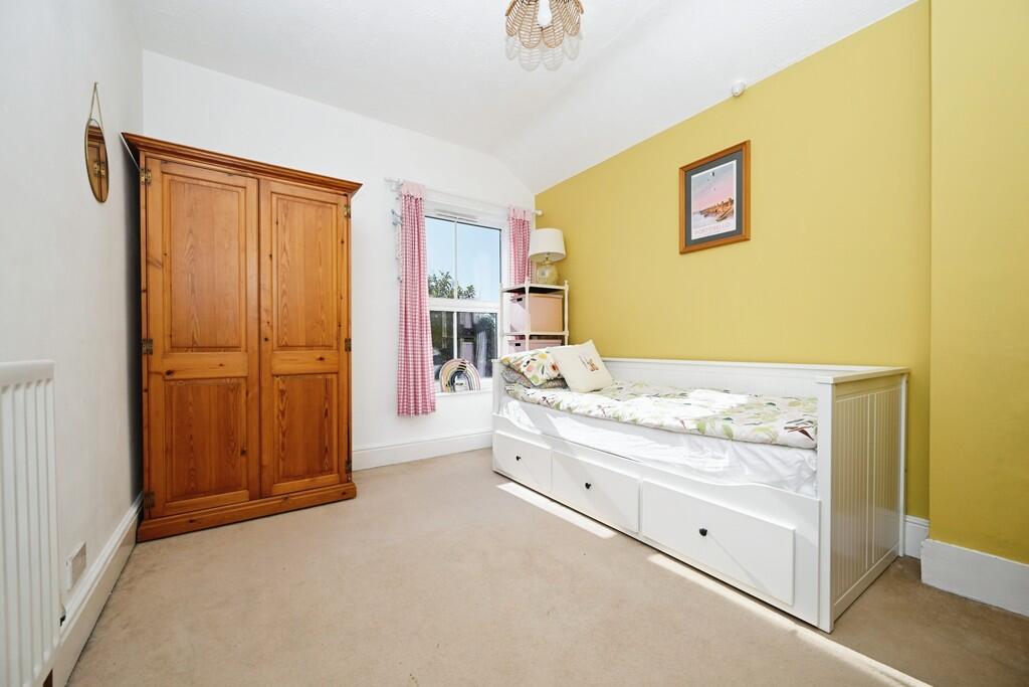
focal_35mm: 14
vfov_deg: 81.2
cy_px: 344
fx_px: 400
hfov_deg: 104.2
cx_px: 514
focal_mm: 14
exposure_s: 1/200
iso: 100
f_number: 8
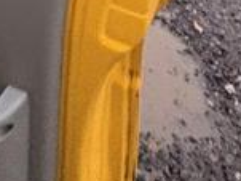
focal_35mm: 83
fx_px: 577
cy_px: -322
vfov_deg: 11.9
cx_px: -19
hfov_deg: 22.4
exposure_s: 1/51
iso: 1000
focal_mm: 2.22
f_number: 2.2
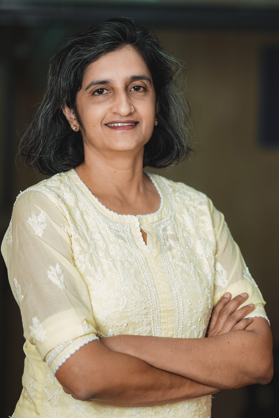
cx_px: 135
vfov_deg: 15.1
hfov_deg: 10.1
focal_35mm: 136
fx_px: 1581
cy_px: 203
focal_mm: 85
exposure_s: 1/1000
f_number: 1.6
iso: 200
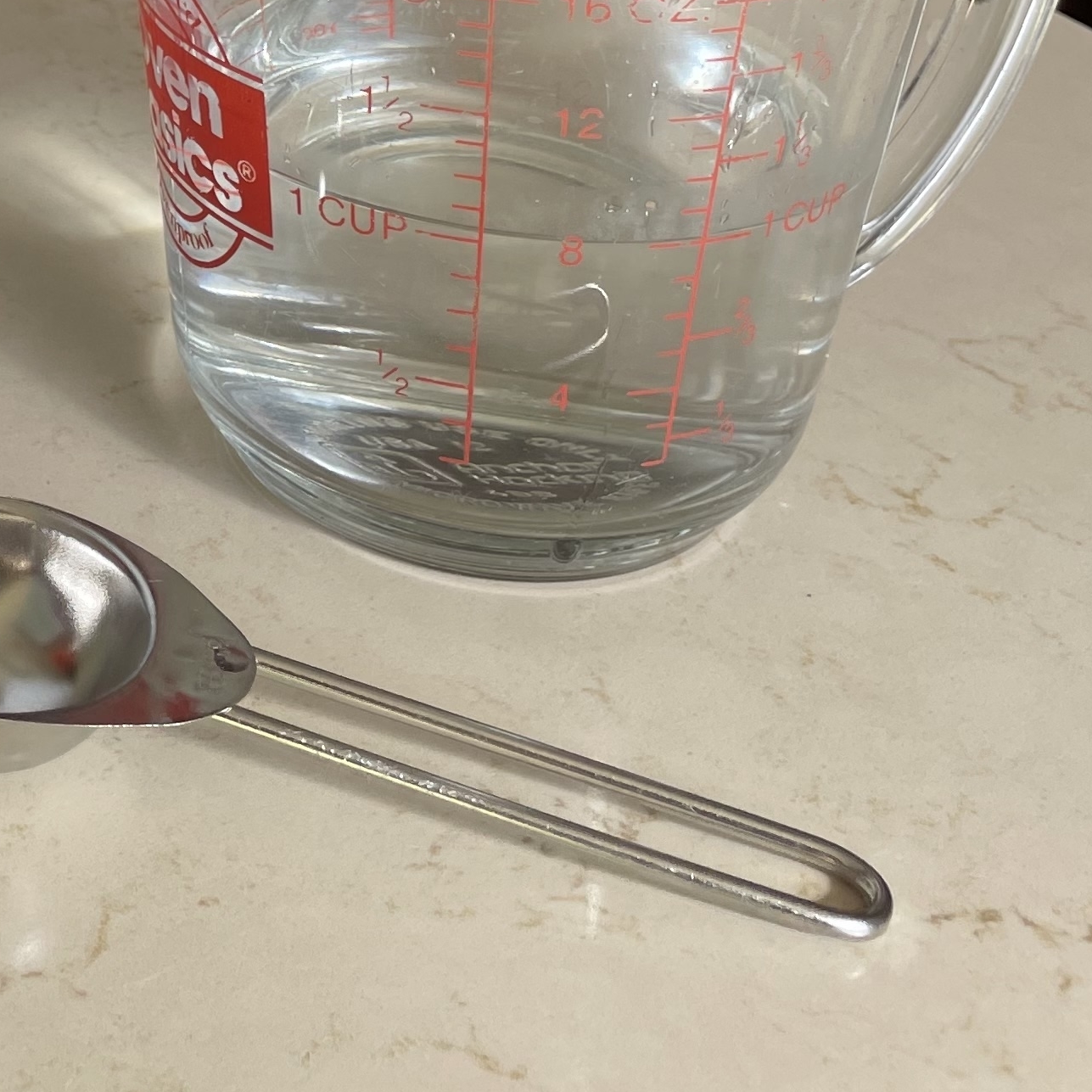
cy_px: -357
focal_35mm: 72
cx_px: -74
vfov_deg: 21.5
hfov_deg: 22.8
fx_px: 2570
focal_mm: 4.2
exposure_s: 1/147
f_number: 1.6
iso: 32
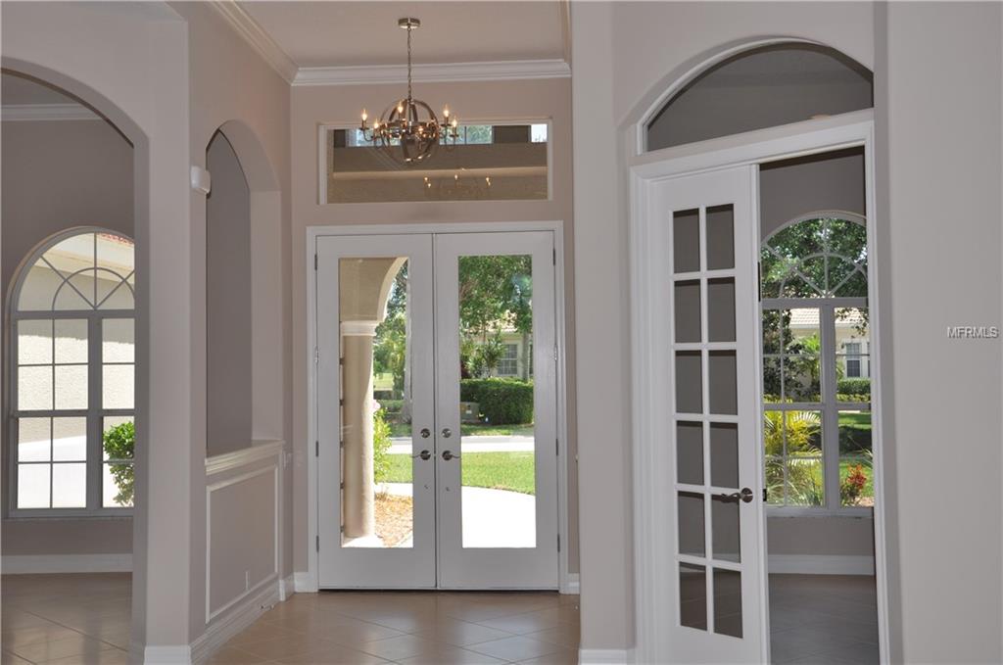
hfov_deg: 46.5
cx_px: 502
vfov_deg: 31.8
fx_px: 1168
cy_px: 332
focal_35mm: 42
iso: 200
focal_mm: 28
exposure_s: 1/200
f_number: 8
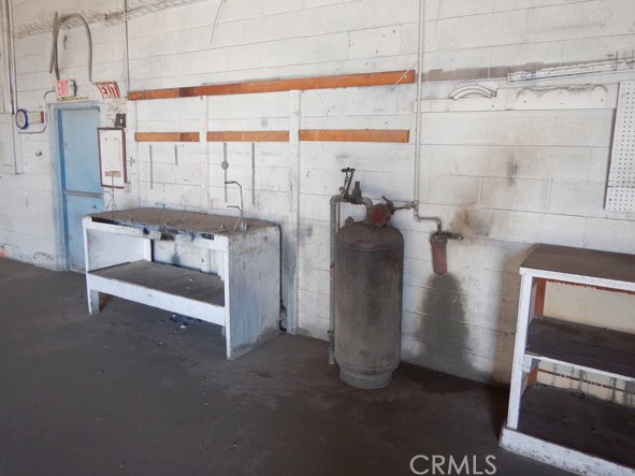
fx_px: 477
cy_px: 222
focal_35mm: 26
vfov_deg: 53.0
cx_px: 306
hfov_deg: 67.3
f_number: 2.8
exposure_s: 1/30
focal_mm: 4.3
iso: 125
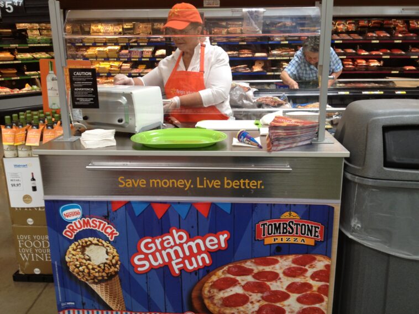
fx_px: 424
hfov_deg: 52.6
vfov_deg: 40.7
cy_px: 157
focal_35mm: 35
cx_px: 210
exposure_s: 1/30
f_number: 2.4
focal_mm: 4.28
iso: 64
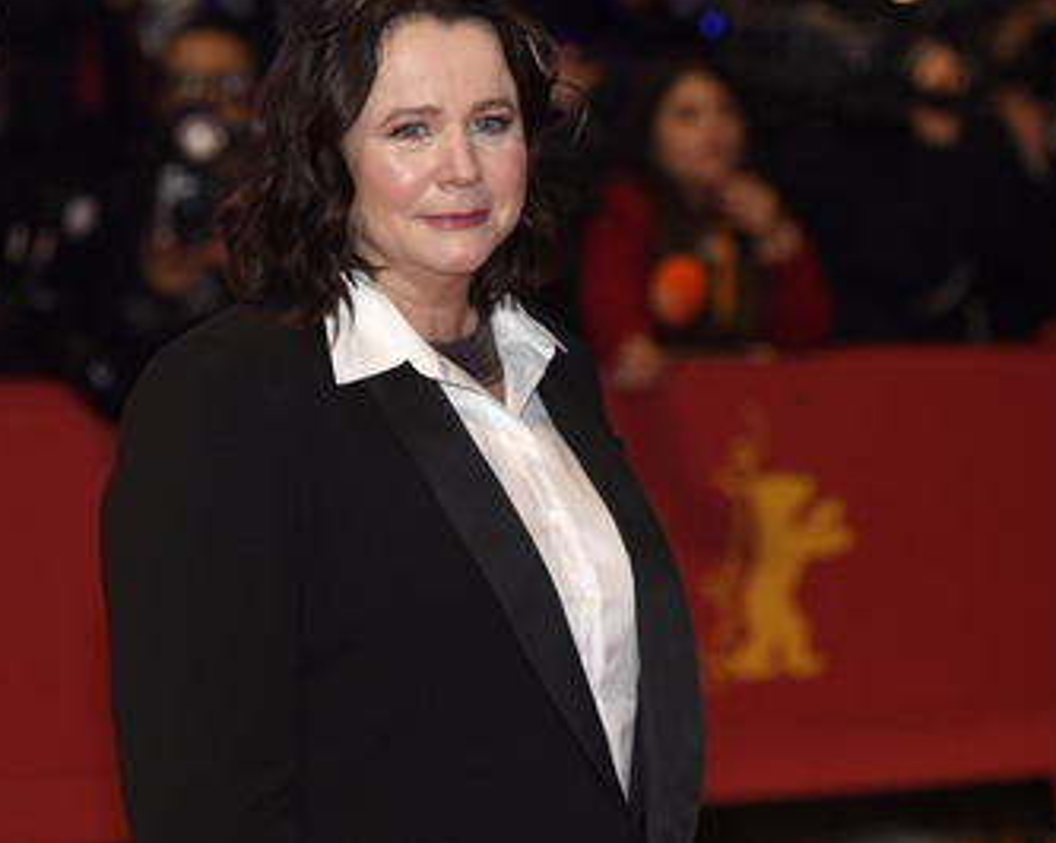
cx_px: 446
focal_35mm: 127
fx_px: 3967
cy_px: 374
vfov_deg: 12.1
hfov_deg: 15.2
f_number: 3.5
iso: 800
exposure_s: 1/640
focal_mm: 100
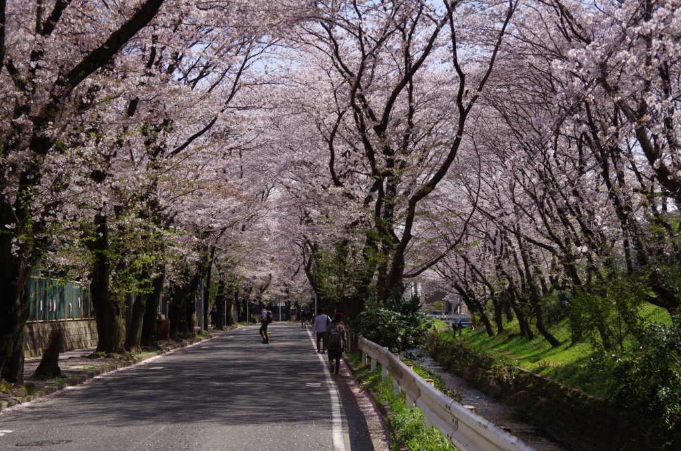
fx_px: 1359
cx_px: 340
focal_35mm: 72
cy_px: 226
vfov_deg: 18.8
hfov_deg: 28.1
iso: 100
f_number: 6.3
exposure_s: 1/250
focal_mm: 48
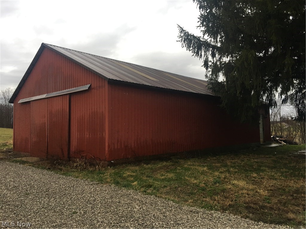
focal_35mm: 29
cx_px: 153
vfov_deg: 48.2
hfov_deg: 61.7
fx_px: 256
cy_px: 114
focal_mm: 4.15
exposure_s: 1/15
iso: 25
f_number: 2.2
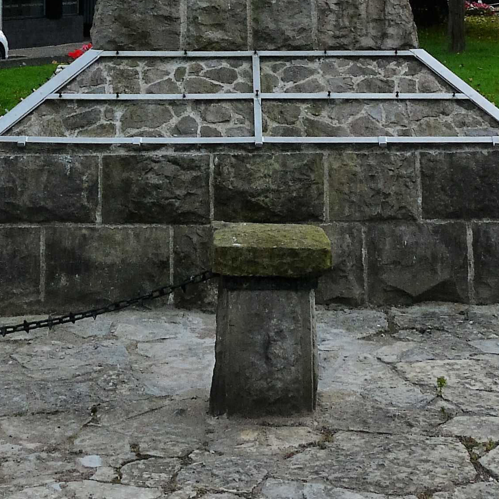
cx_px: 276
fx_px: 1370
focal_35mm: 84
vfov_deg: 19.1
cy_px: -148
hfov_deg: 20.6
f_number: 5
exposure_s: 1/250
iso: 100
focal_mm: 5.4
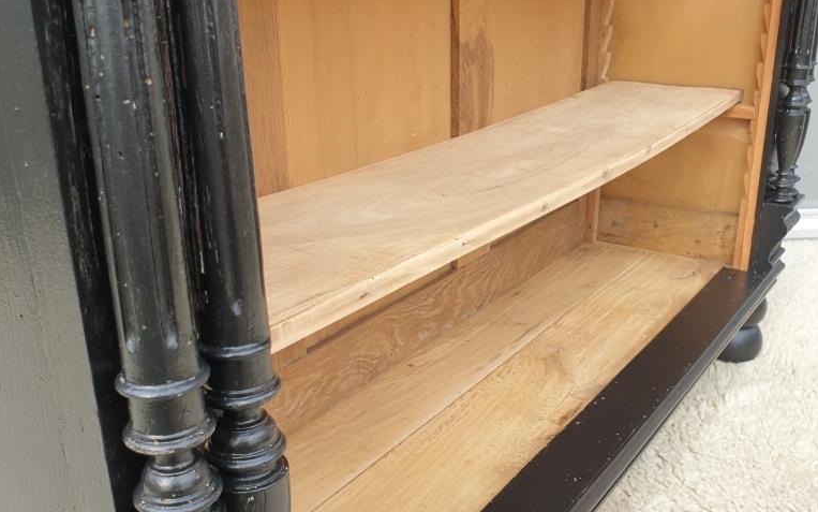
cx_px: 410
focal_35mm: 37
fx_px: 825
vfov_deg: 34.4
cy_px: 254
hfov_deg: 52.7
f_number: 2.4
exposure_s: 1/176
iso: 50
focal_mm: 4.3
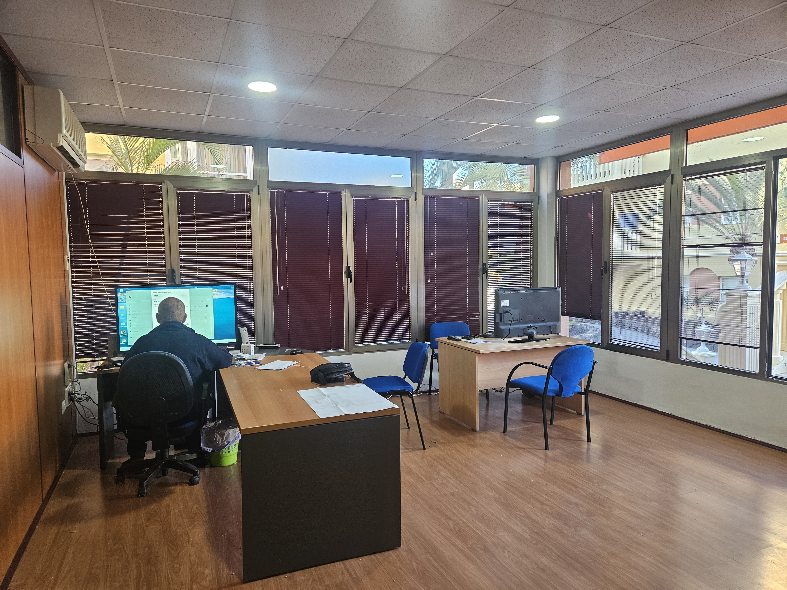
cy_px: 295
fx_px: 523
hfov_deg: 73.9
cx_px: 394
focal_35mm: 23
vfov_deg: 58.9
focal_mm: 5.4
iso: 320
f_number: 1.8
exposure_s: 1/120
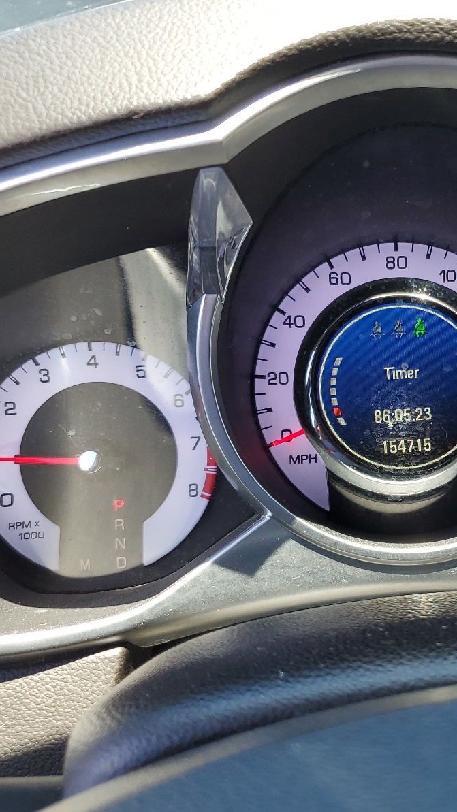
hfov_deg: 29.8
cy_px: 407
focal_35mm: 38
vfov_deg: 52.8
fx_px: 819
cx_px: 415
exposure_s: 1/213
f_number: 1.5
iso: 50
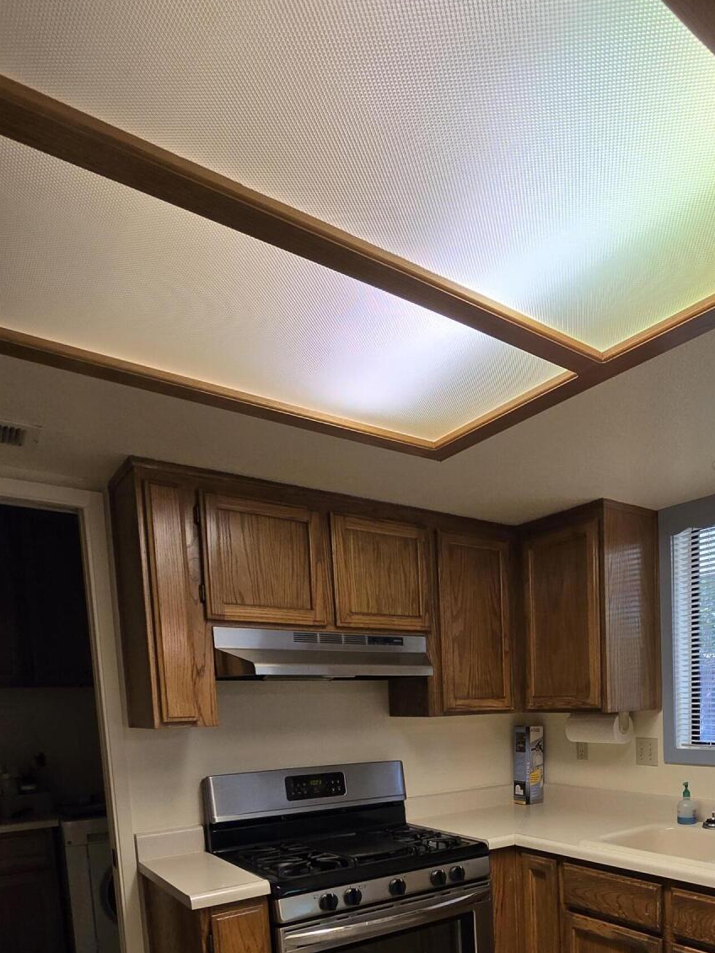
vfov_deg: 66.2
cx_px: 548
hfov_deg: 55.6
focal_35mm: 23
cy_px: 780
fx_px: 633
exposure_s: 1/60
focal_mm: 2.2
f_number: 2.2
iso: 64
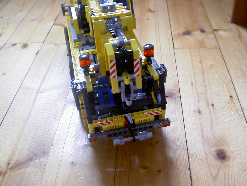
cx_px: 124
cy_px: 93
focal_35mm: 39
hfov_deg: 47.9
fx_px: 278
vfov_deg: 36.8
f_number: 2.8
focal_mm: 8
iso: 100
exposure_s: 1/48.3
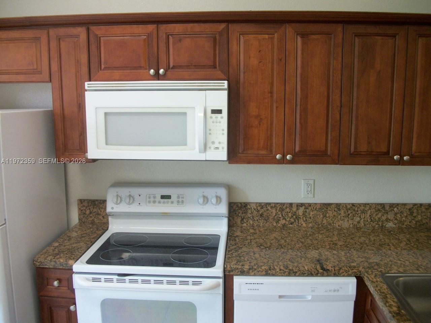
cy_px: 162
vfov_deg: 44.2
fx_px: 398
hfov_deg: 56.8
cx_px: 216
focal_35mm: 32
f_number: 2.9
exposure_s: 1/30
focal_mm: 5.7
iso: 108
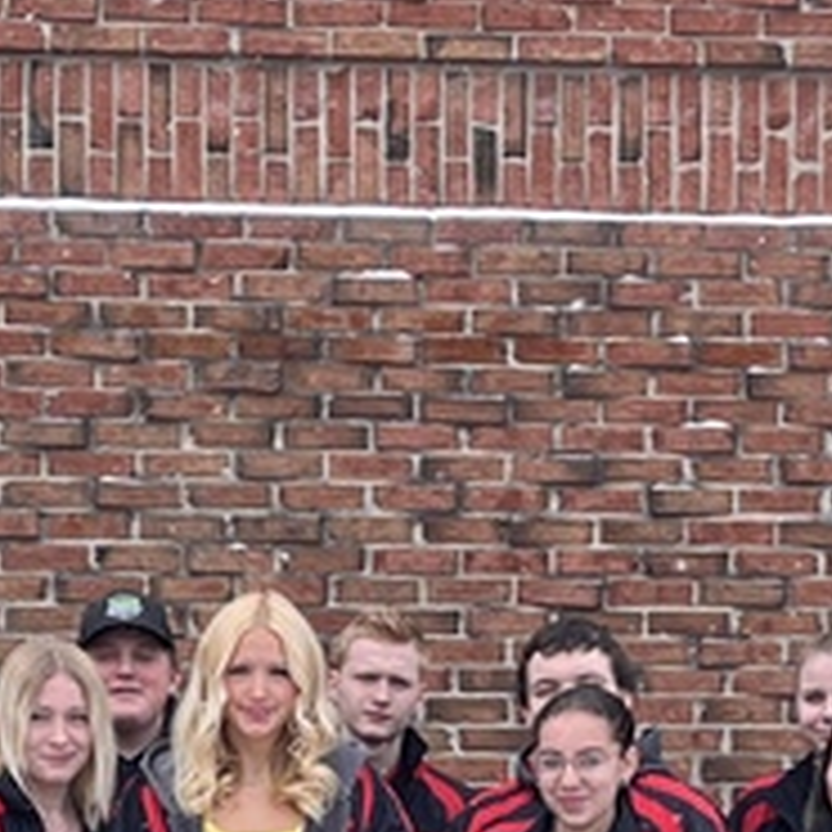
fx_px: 3453
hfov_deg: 13.7
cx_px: 310
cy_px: 1048
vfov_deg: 13.3
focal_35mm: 127
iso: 50
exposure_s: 1/840
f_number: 1.6
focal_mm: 5.1
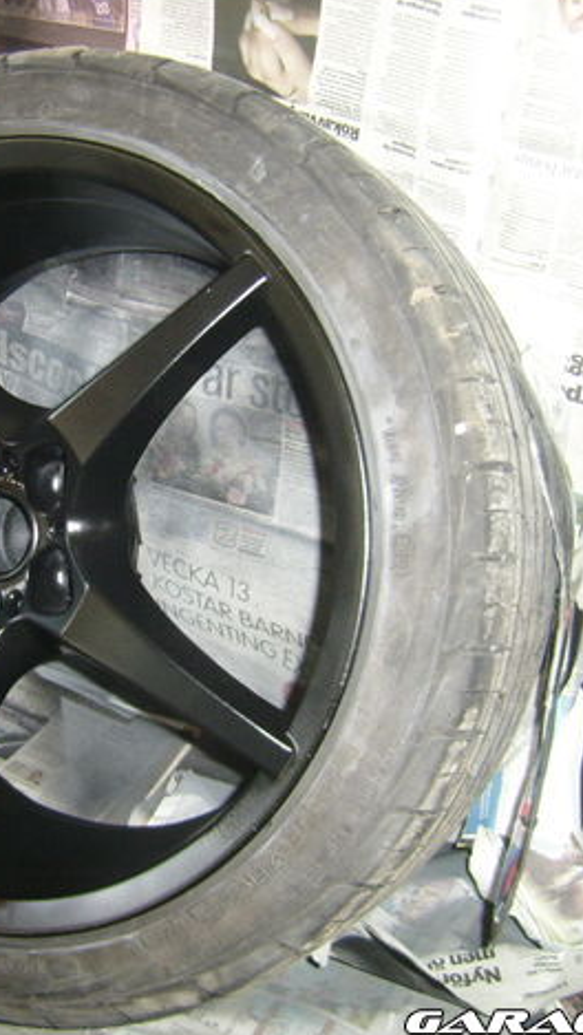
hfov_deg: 22.6
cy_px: 514
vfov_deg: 39.9
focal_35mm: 52
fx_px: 1428
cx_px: 77
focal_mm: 5.95
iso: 154
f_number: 2.8
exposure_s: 1/30
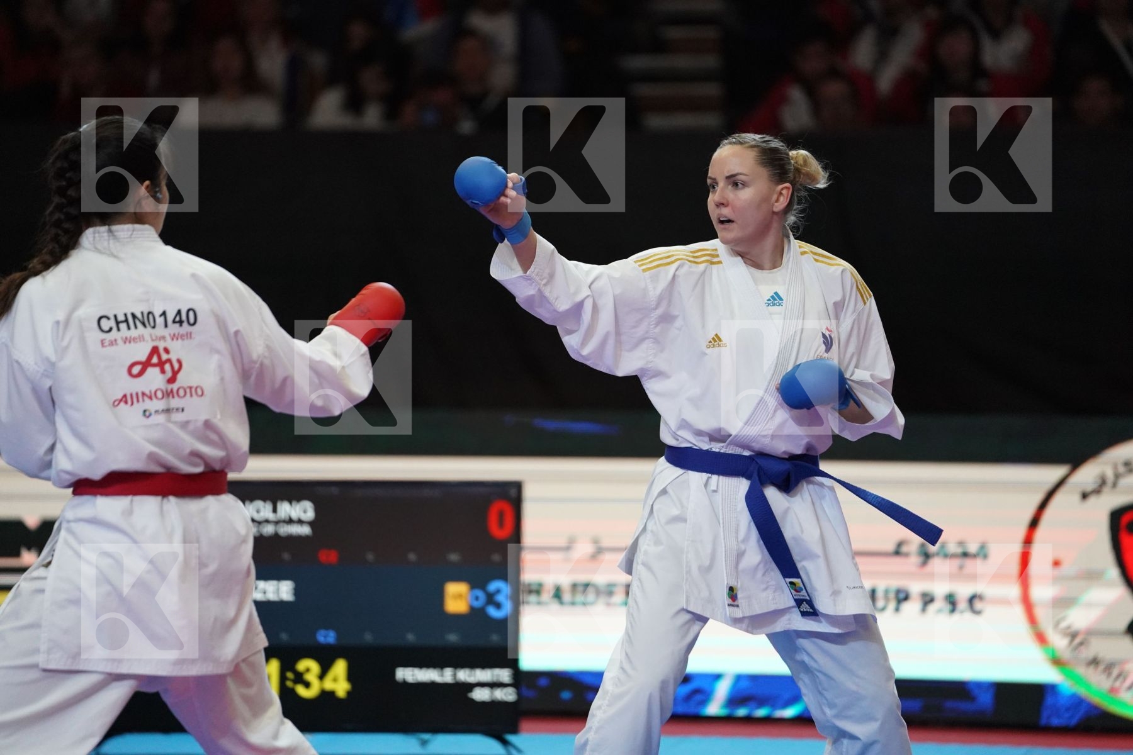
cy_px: 378
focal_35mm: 200
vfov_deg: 6.9
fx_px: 6294
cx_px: 566
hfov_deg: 10.3
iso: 5000
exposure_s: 1/1000
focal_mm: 200
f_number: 2.8
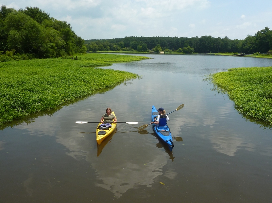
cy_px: 102
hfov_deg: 69.5
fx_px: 196
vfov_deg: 54.8
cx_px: 136
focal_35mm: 25
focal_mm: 4.1
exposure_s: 1/500
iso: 80
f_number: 5
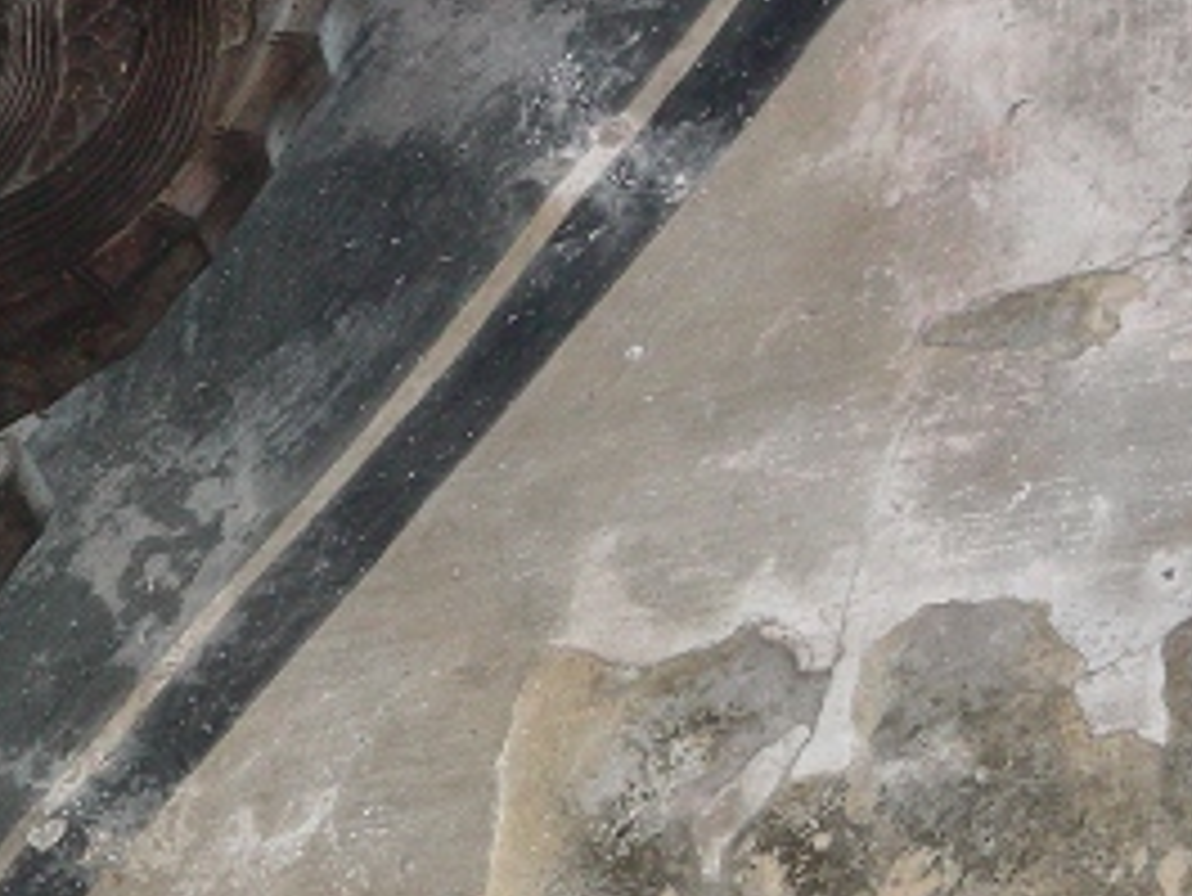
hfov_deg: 8.0
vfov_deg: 6.0
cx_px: 63
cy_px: 462
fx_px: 8509
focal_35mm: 247
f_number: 3.5
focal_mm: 18.9
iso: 200
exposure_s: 1/120
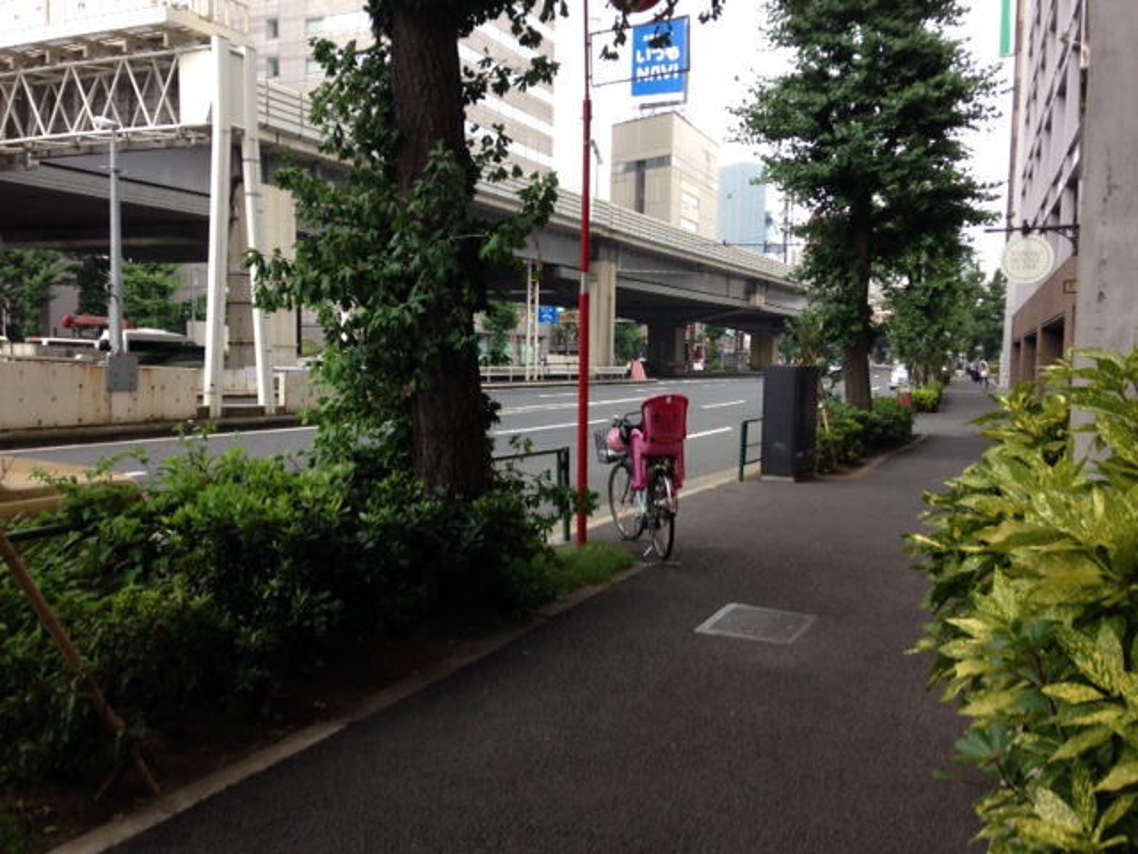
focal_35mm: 33
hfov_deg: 55.4
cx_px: 569
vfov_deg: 42.9
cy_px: 427
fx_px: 1085
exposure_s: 1/30
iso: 50
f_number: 2.4
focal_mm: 4.12
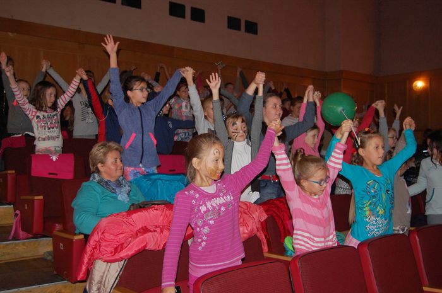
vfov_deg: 38.3
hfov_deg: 55.2
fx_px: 423
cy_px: 146
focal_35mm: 34
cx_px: 221
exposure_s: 1/60
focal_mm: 23
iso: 400
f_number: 3.8
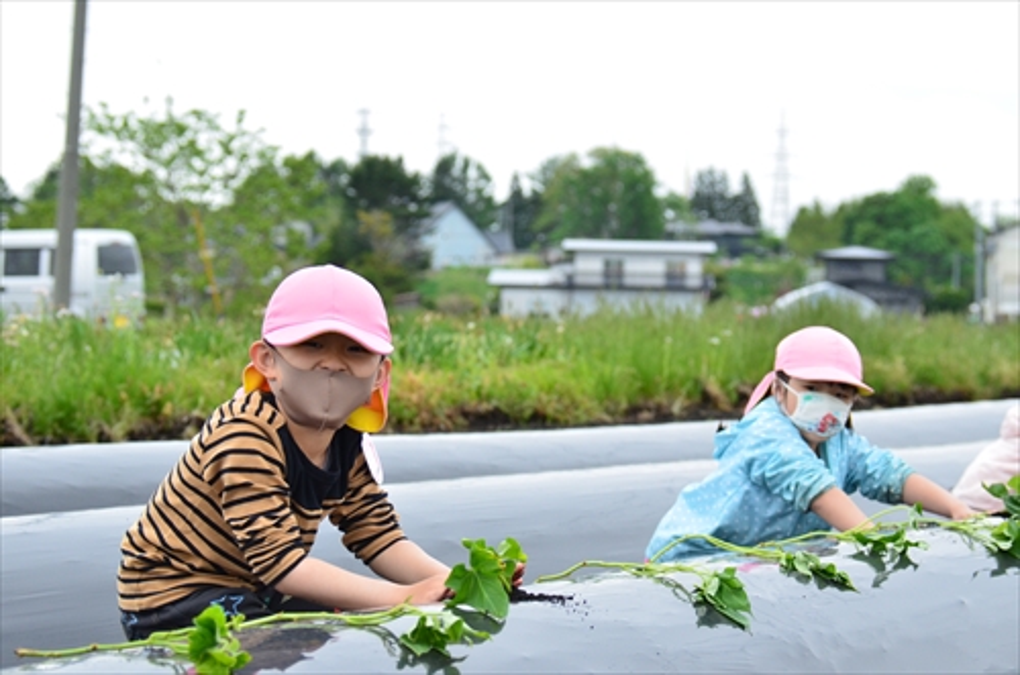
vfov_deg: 12.6
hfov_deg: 19.0
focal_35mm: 108
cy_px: 338
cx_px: 510
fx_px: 3053
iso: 1000
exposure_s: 1/500
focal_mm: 72
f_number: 5.6
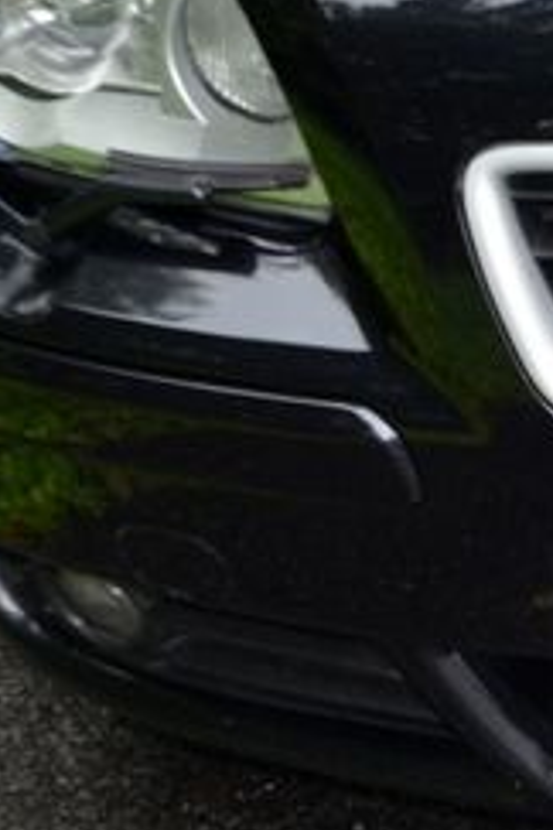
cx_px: 1007
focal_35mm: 126
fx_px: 2903
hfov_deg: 10.2
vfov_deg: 16.3
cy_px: 379
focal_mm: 32
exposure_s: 1/60
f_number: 4.8
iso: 450
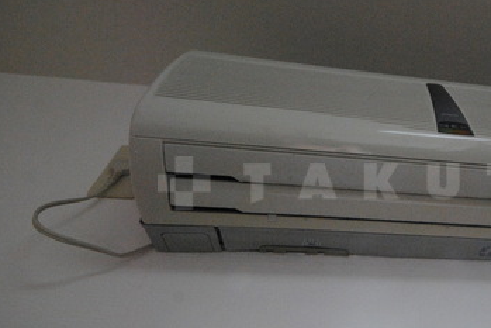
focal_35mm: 22
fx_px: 300
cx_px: 369
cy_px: 183
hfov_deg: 73.0
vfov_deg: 57.1
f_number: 6.3
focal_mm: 8
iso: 1600
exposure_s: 1/160
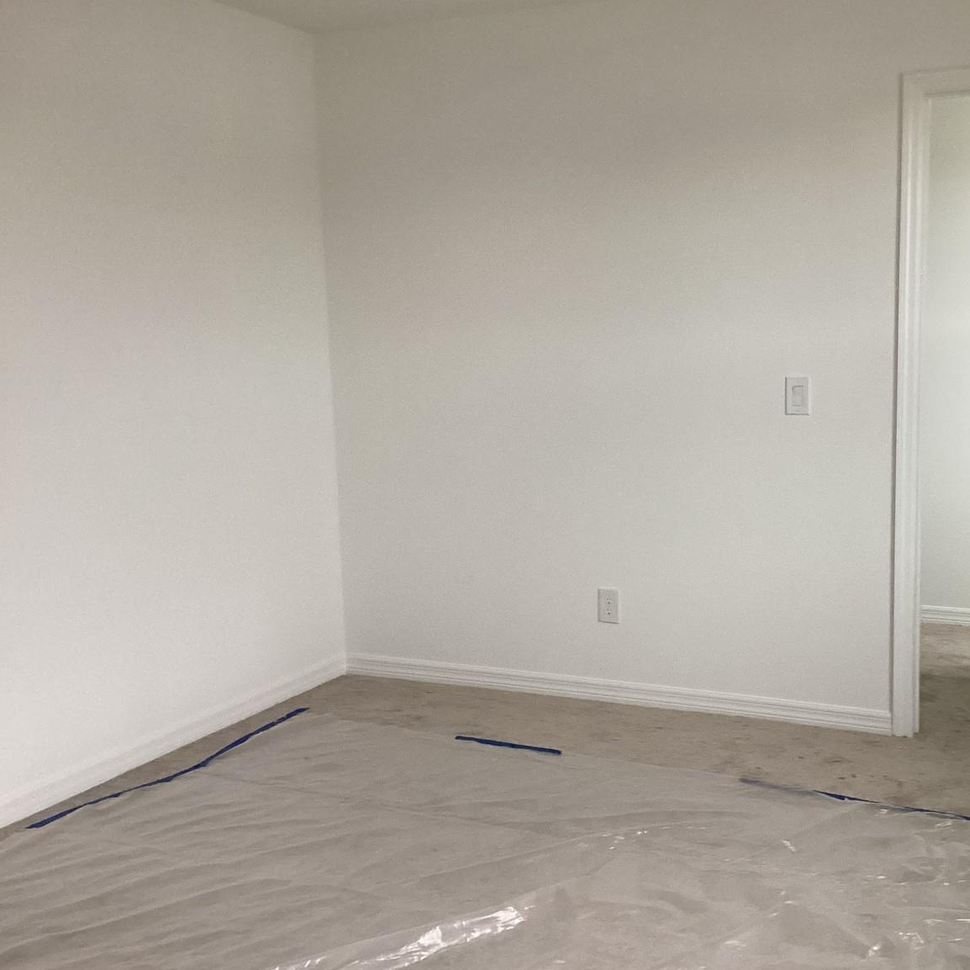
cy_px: 502
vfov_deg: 43.9
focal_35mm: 38
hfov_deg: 43.1
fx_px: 1205
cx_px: 660
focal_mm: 3.3
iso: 250
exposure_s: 1/60
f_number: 2.4
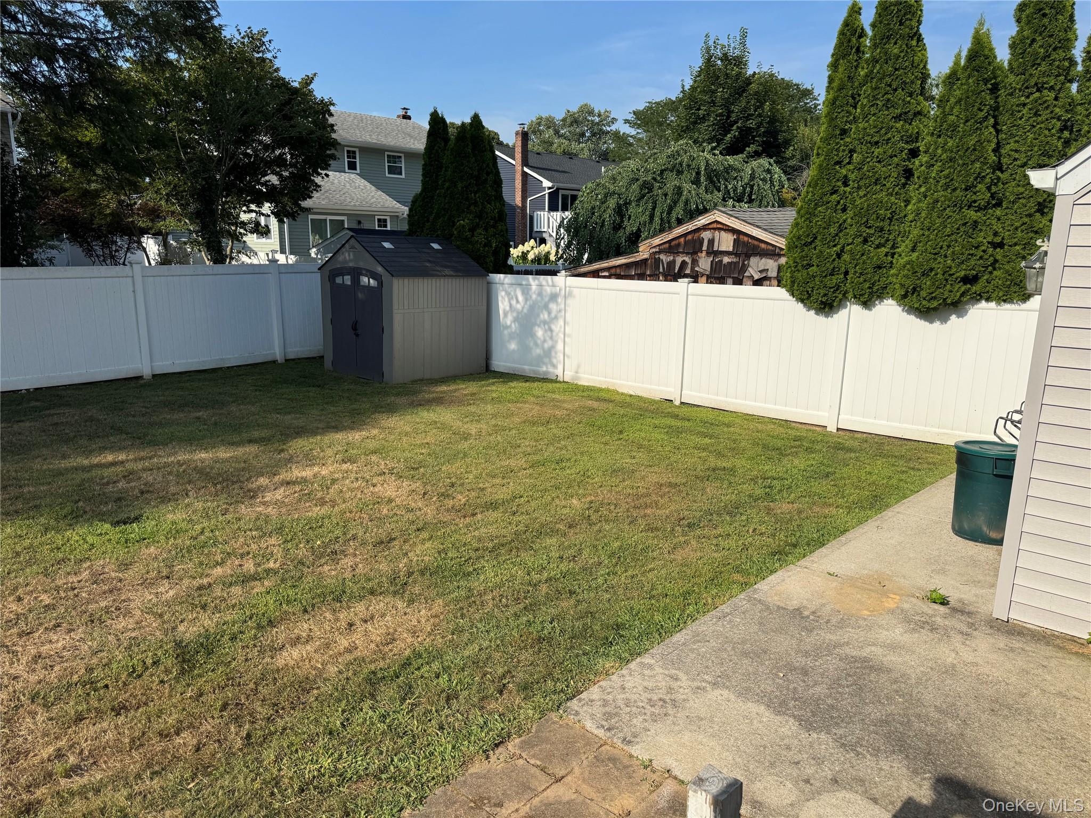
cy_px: 409
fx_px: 756
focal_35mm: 24
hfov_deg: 71.6
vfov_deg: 56.8
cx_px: 546
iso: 80
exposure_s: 1/4950
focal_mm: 6.76
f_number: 1.78
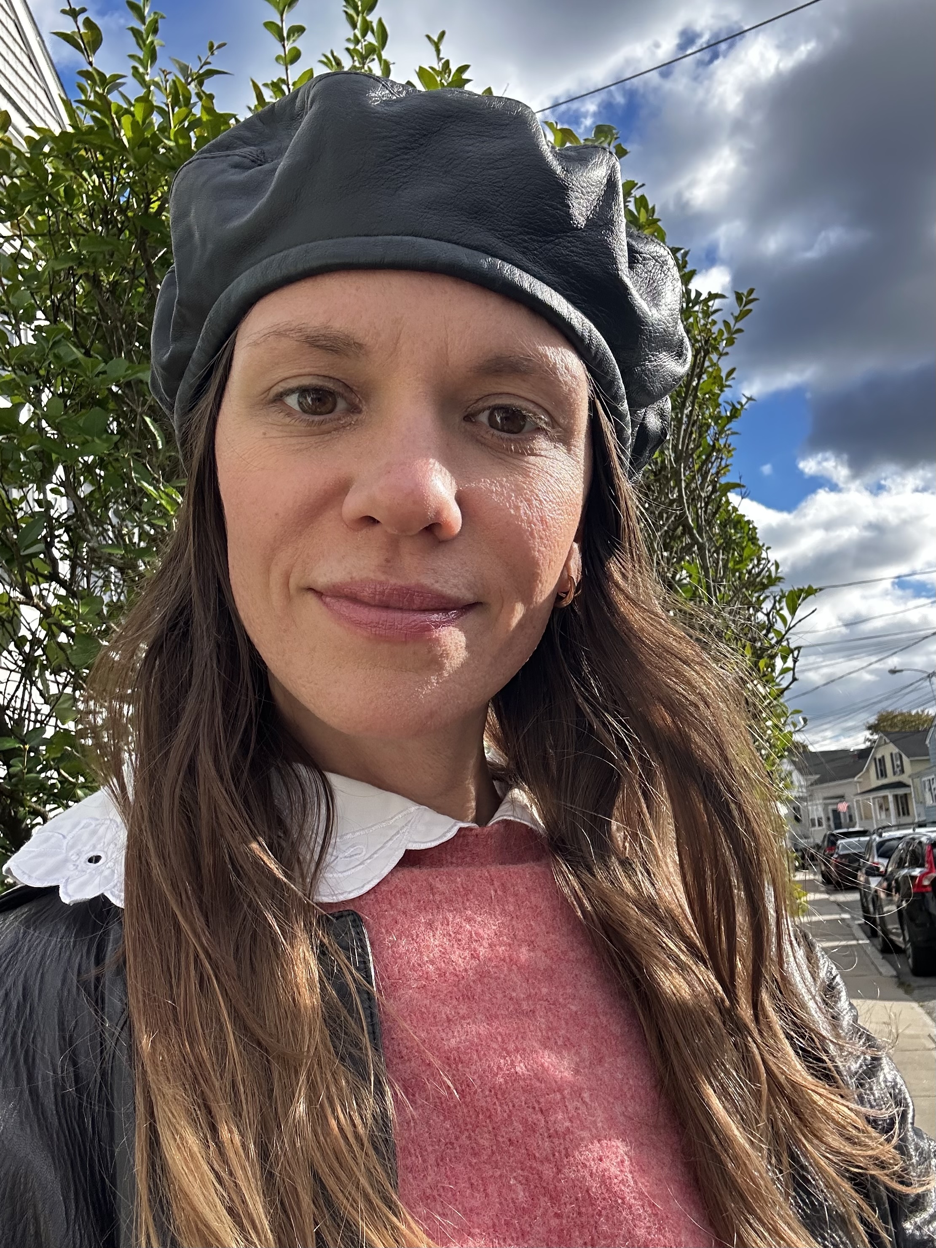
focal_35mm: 30
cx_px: 468
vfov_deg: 60.0
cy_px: 624
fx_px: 1082
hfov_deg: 46.8
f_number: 1.9
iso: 25
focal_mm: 2.69
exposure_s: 1/510
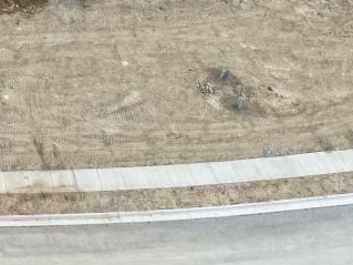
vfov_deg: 17.1
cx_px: -108
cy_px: -145
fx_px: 785
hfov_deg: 22.6
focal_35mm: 77
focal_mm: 8.67
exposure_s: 1/320
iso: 150
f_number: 1.8
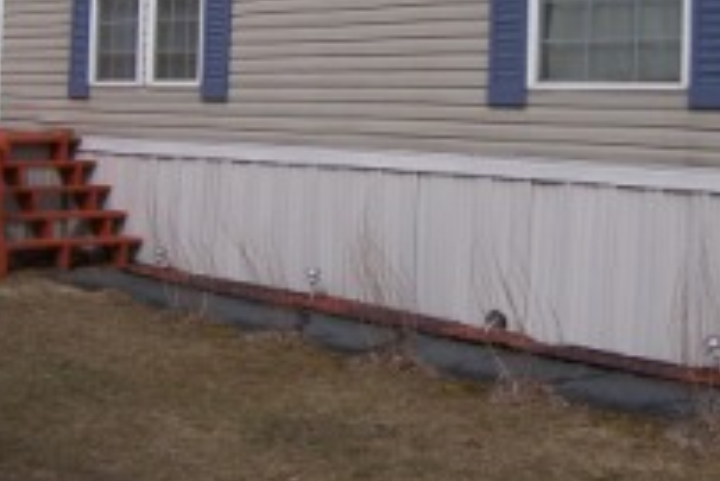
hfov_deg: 26.6
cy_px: 68
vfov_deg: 17.8
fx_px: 1521
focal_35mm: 76
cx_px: 417
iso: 80
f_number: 4
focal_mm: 5.5
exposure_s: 1/750
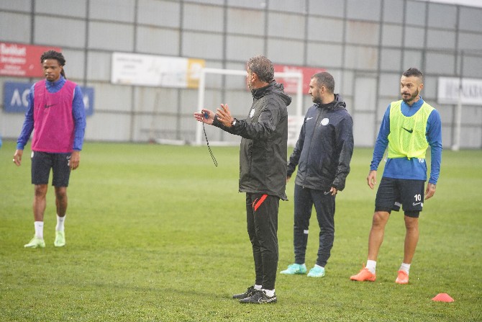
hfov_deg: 10.3
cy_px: 161
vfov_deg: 6.9
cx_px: 241
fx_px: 2678
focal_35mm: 200
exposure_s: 1/250
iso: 2500
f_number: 4
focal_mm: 200
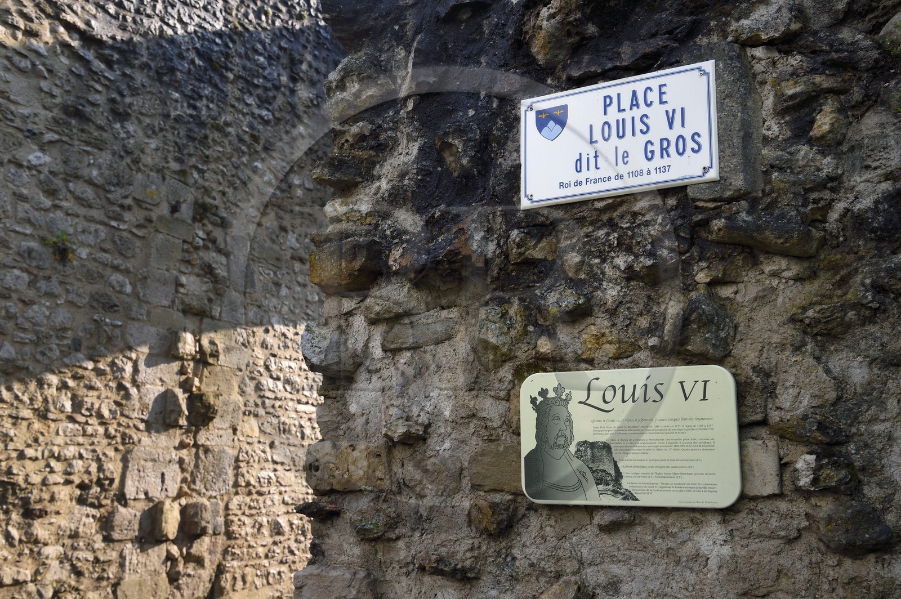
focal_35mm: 38
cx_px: 450
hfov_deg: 50.7
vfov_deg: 35.0
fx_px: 950
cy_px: 300
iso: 200
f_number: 7.1
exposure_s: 1/250
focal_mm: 38
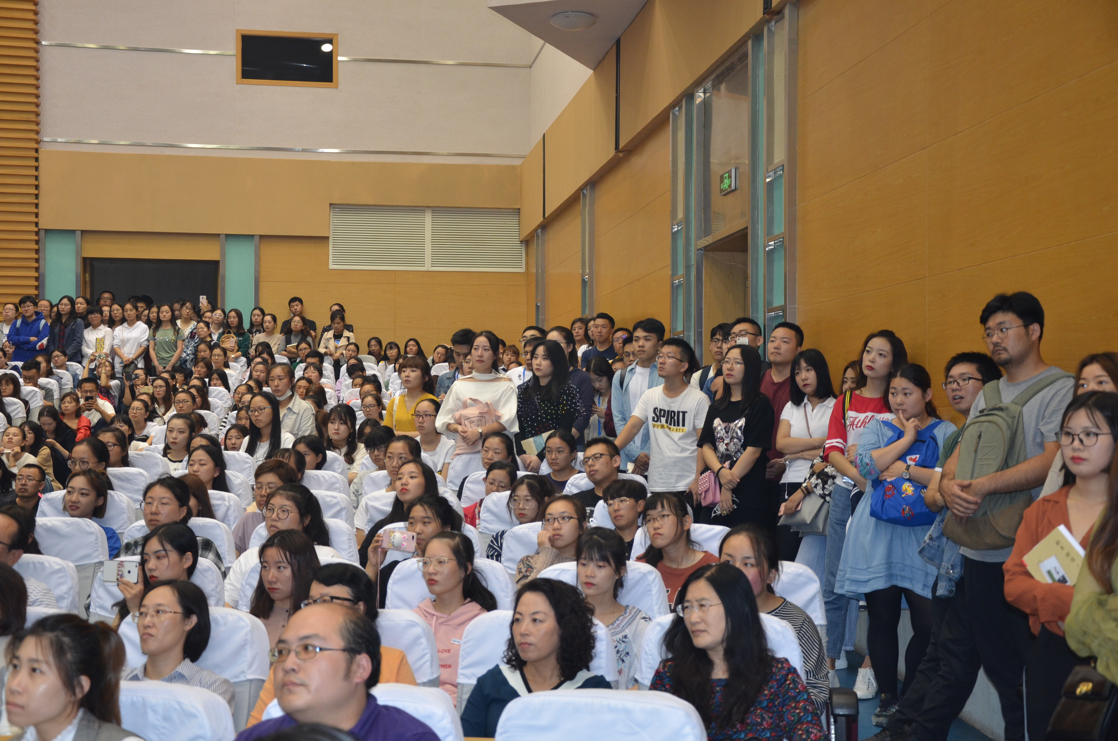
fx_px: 1627
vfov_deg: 25.6
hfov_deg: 37.9
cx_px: 559
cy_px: 370
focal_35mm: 52
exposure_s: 1/80
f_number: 4.5
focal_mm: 35
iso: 500
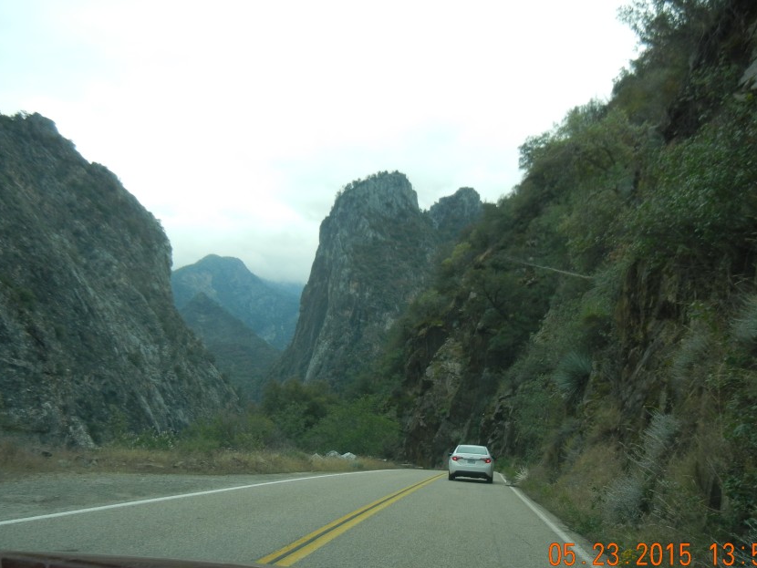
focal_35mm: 37
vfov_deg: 38.7
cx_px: 368
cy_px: 277
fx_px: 809
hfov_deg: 50.1
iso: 160
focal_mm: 5.4
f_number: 3.5
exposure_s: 1/879
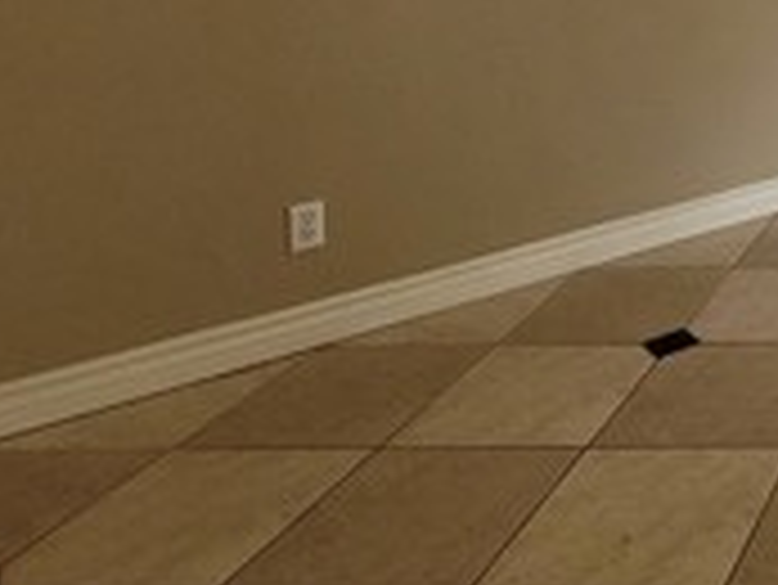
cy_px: -194
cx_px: 1106
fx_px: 1080
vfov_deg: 25.6
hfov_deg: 28.8
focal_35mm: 48
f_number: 2.2
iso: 160
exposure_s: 1/60
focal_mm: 1.74
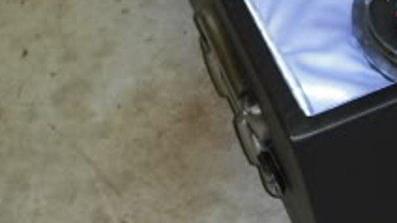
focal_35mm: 125
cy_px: -71
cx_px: 301
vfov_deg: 9.5
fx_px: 1315
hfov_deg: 17.1
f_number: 2.8
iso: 200
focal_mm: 6.2
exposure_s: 1/100
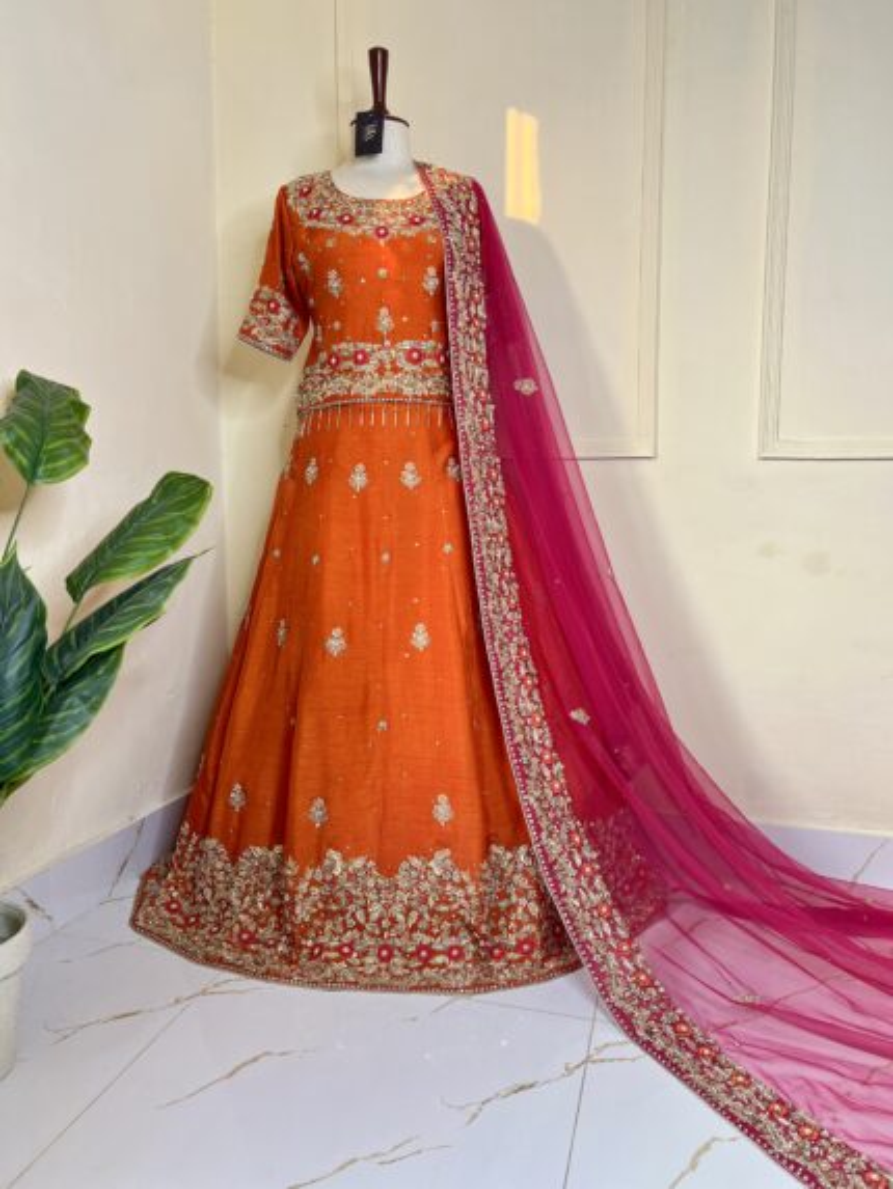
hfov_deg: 53.1
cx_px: 446
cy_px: 594
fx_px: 894
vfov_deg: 67.3
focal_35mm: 26
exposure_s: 1/50
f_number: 1.5
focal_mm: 5.7
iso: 100
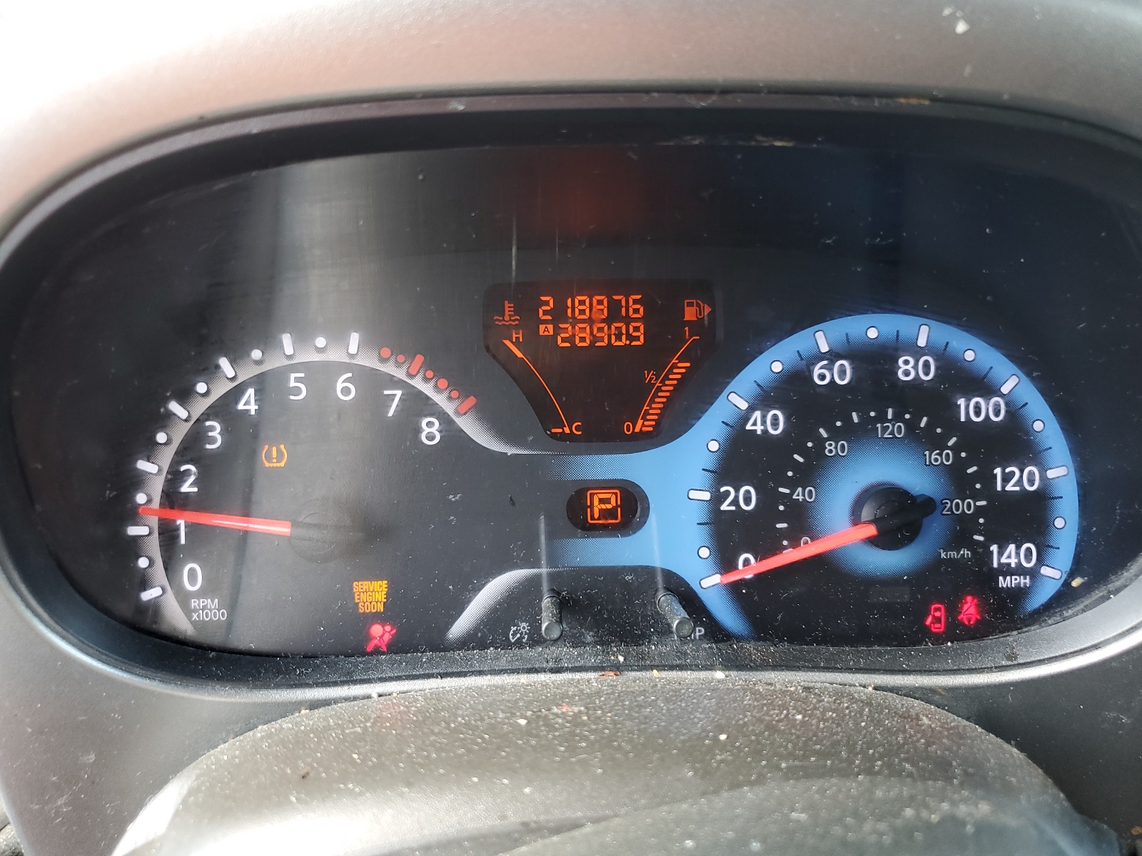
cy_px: 428
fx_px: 858
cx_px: 571
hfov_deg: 67.3
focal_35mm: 26
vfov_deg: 53.1
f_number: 1.5
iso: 60
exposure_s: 1/60.2
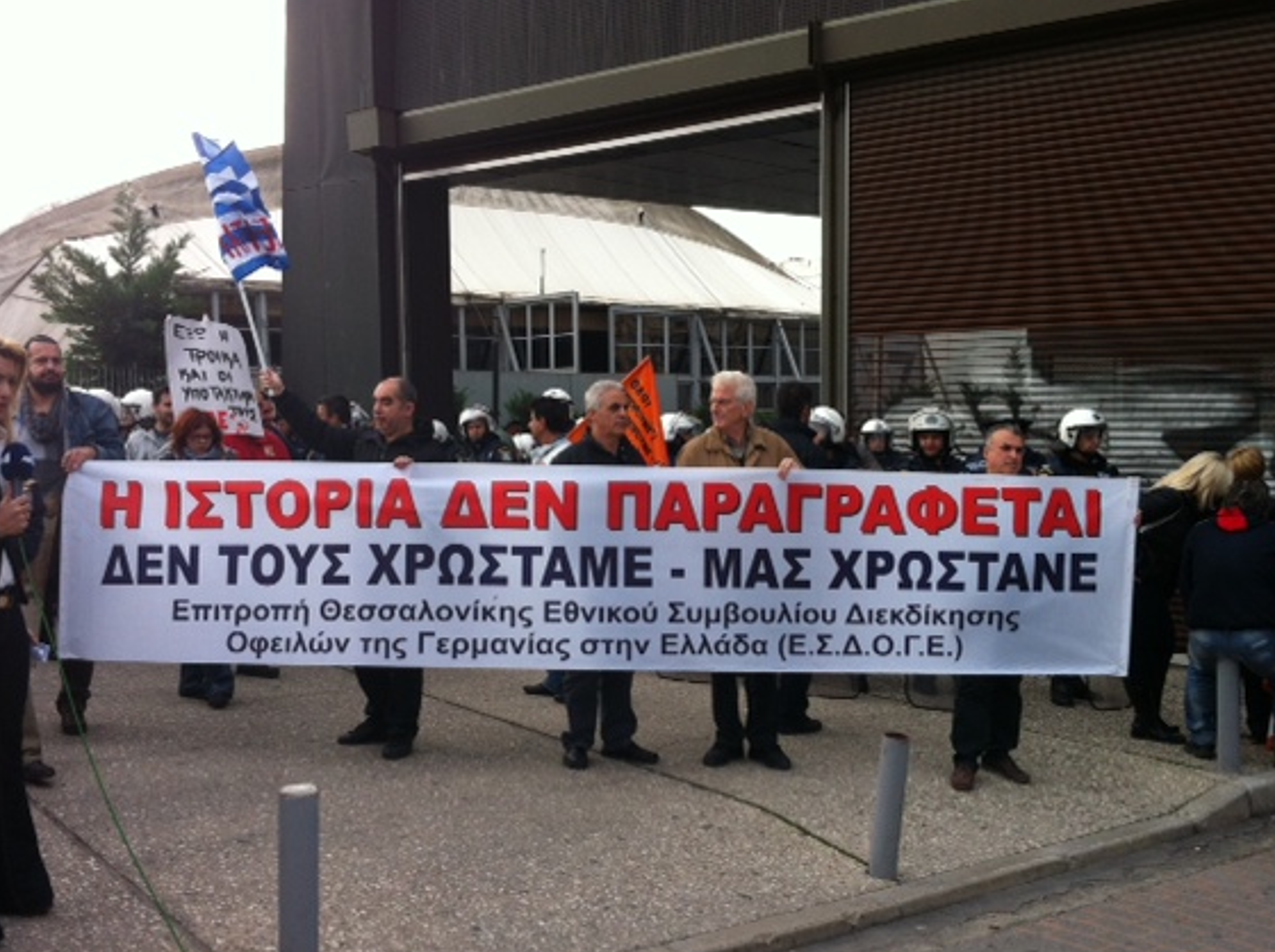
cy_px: 506
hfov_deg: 46.9
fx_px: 1471
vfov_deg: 35.8
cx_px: 615
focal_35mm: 40
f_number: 2.8
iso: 80
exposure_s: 1/256
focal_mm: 3.85
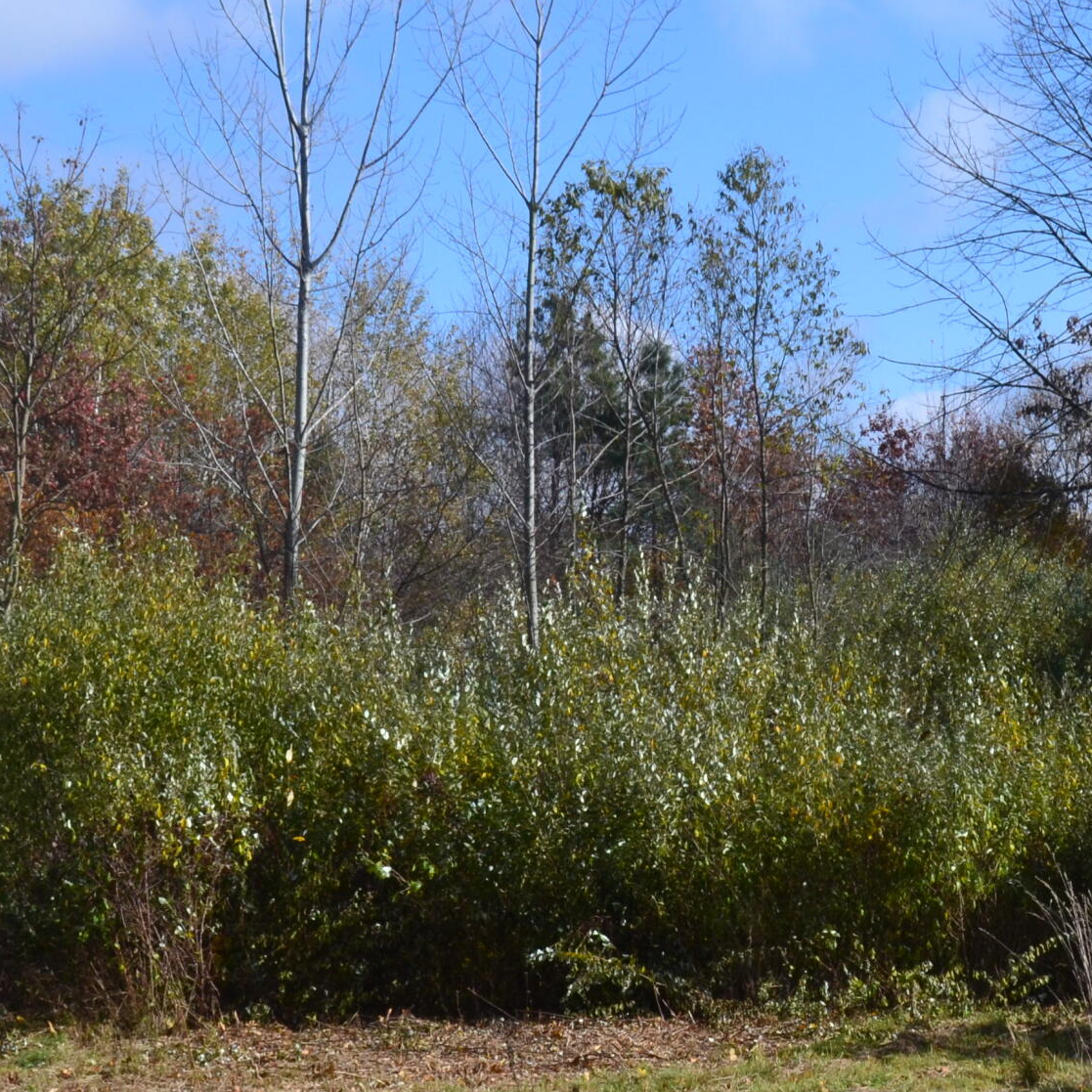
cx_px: 774
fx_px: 3176
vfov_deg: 19.4
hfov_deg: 19.4
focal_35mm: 89
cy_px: 770
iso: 400
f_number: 11
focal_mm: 26
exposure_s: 1/320
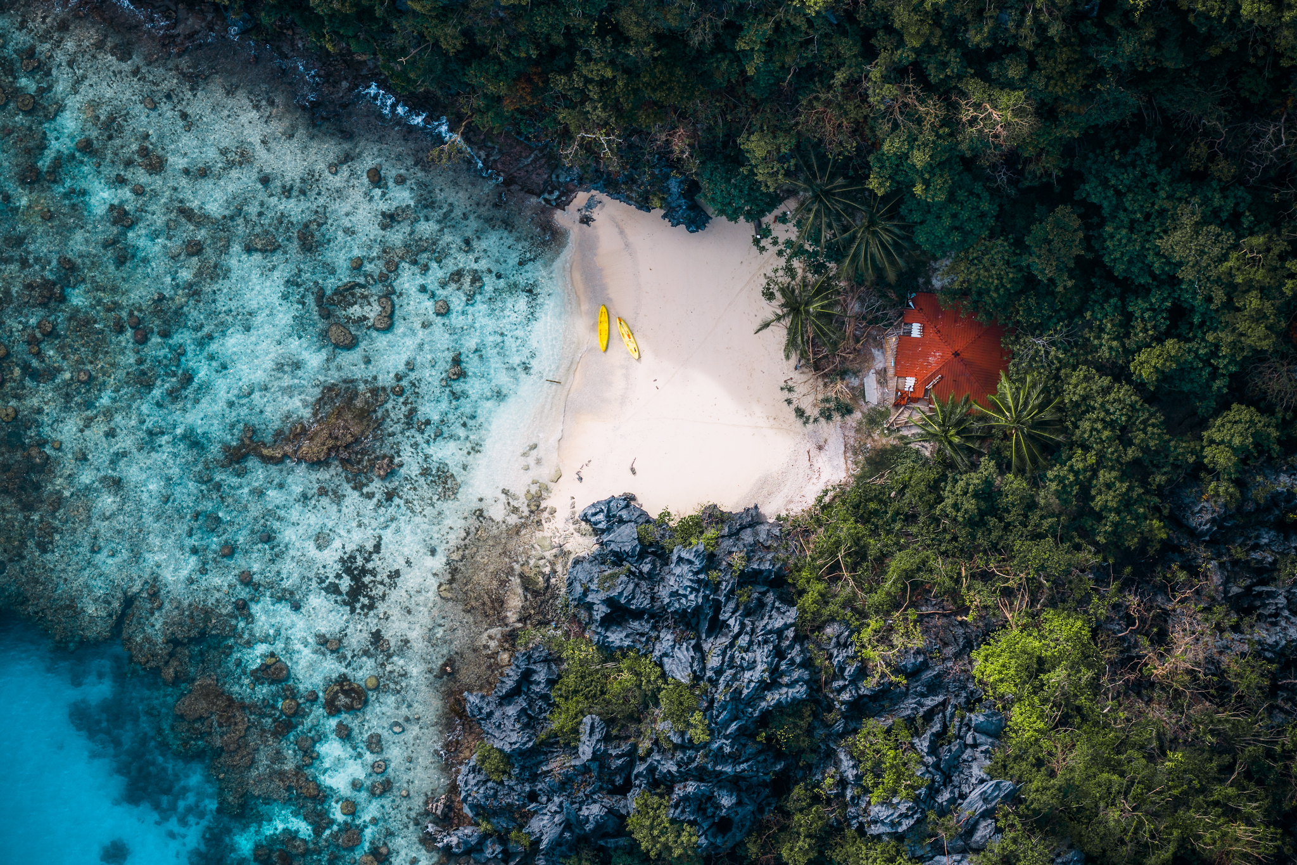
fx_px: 6052
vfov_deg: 8.2
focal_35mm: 168
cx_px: 648
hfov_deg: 12.2
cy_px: 432
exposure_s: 1/120
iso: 125
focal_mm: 40
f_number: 2.8
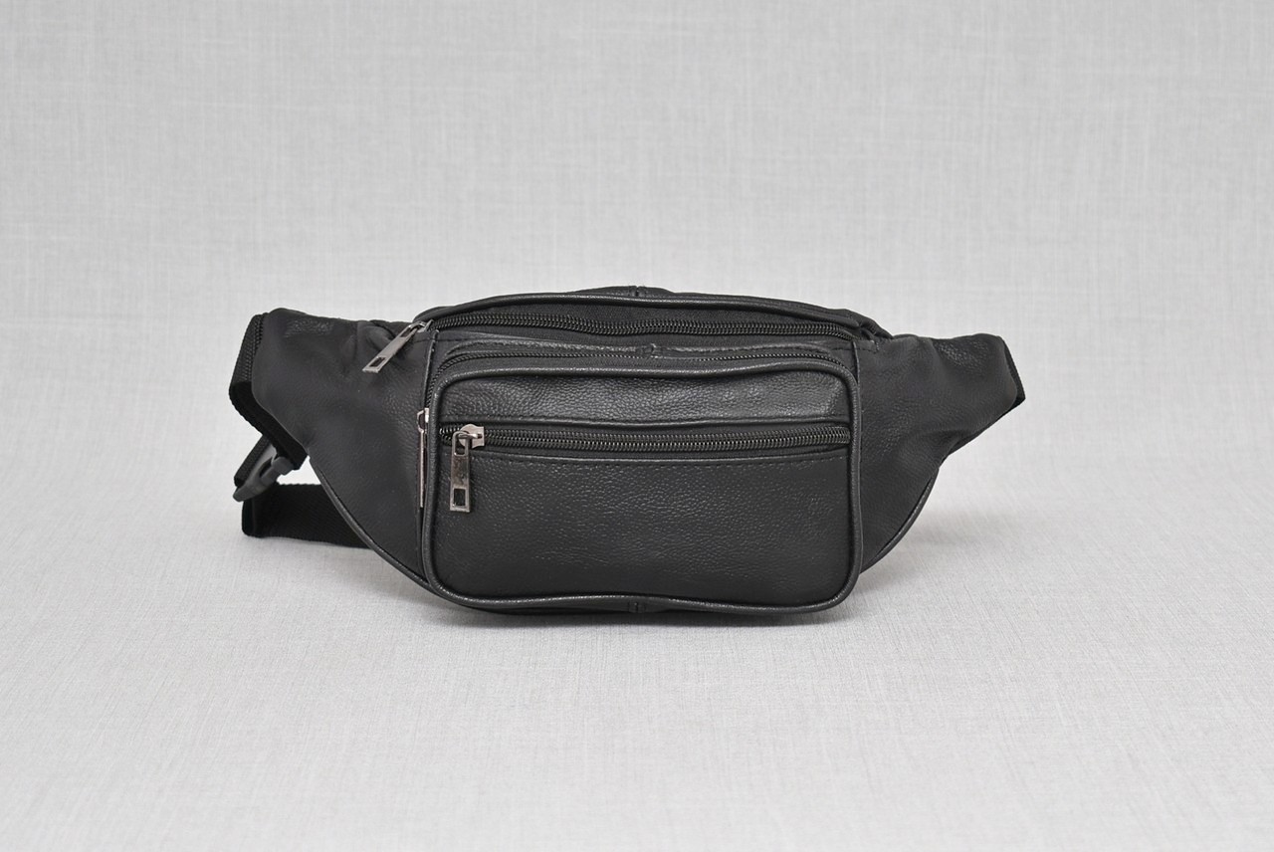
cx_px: 637
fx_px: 2444
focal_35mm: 69
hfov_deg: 29.2
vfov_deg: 19.8
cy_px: 426
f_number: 5.6
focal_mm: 46
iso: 100
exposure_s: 1/60
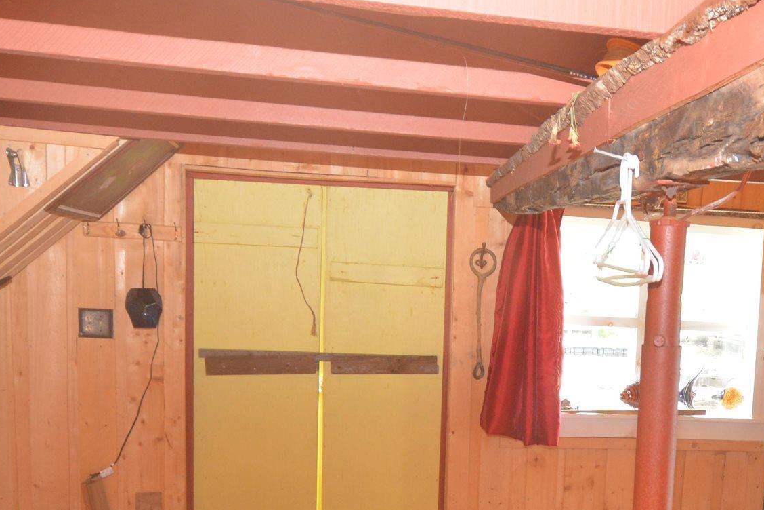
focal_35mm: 49
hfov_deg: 39.6
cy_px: 439
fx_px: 1040
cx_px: 543
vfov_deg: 26.8
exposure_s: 1/60
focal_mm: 12
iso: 500
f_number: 4.5
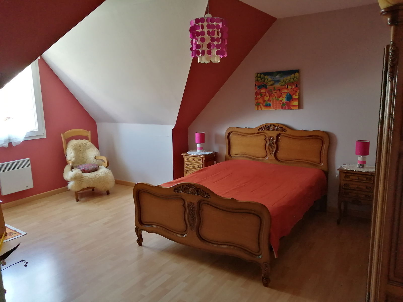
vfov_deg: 53.1
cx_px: 202
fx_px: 303
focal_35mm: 26
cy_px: 151
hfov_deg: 67.3
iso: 320
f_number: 1.8
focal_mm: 3.46
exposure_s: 1/33.3
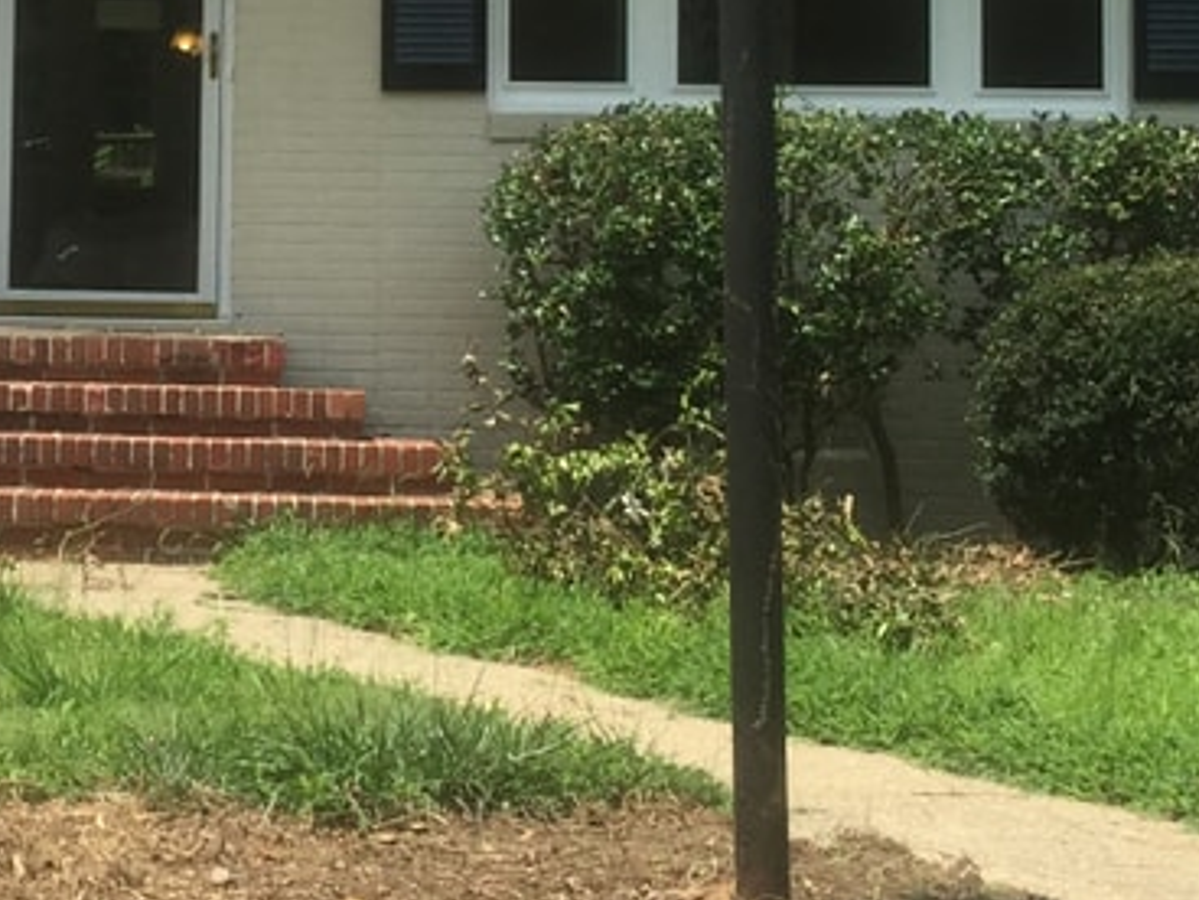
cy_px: 111
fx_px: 3637
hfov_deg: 18.2
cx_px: -18
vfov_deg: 14.0
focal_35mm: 105
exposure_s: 1/1276
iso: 32
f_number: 2.2
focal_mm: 4.15
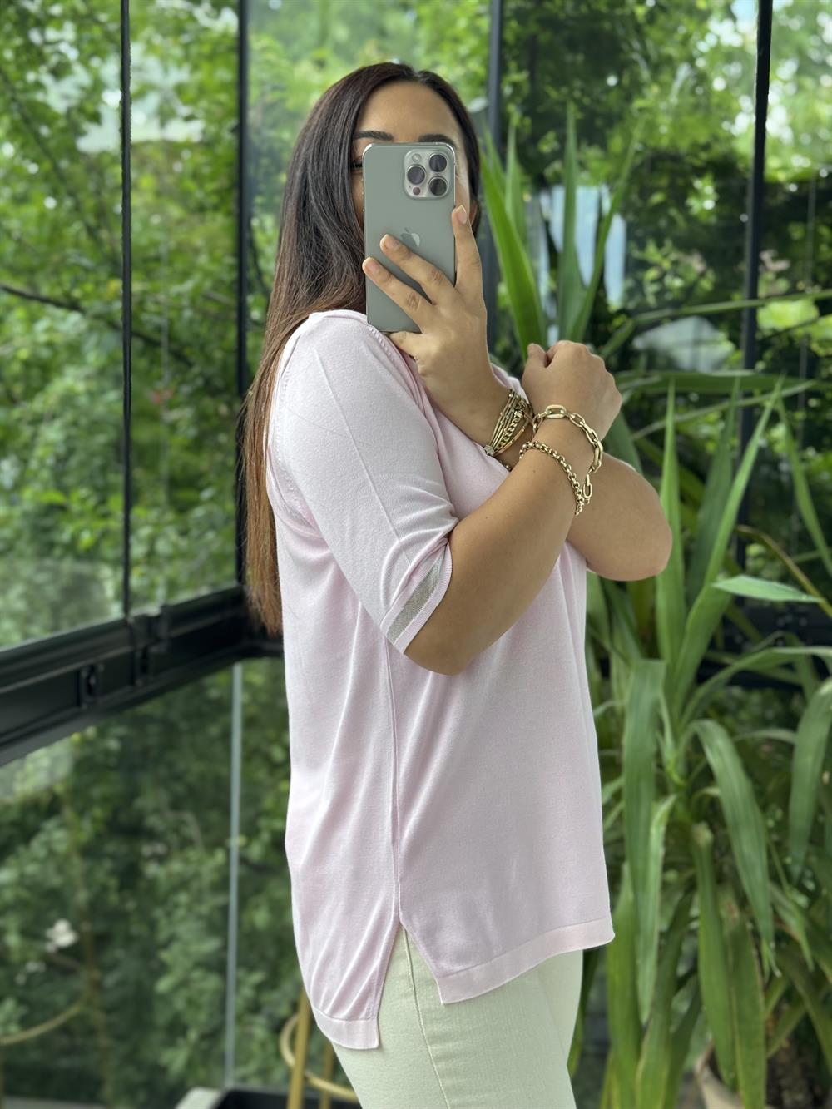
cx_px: 416
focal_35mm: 48
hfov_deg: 30.3
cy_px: 554
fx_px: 1538
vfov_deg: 39.7
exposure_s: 1/266
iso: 64
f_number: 1.78
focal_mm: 6.76
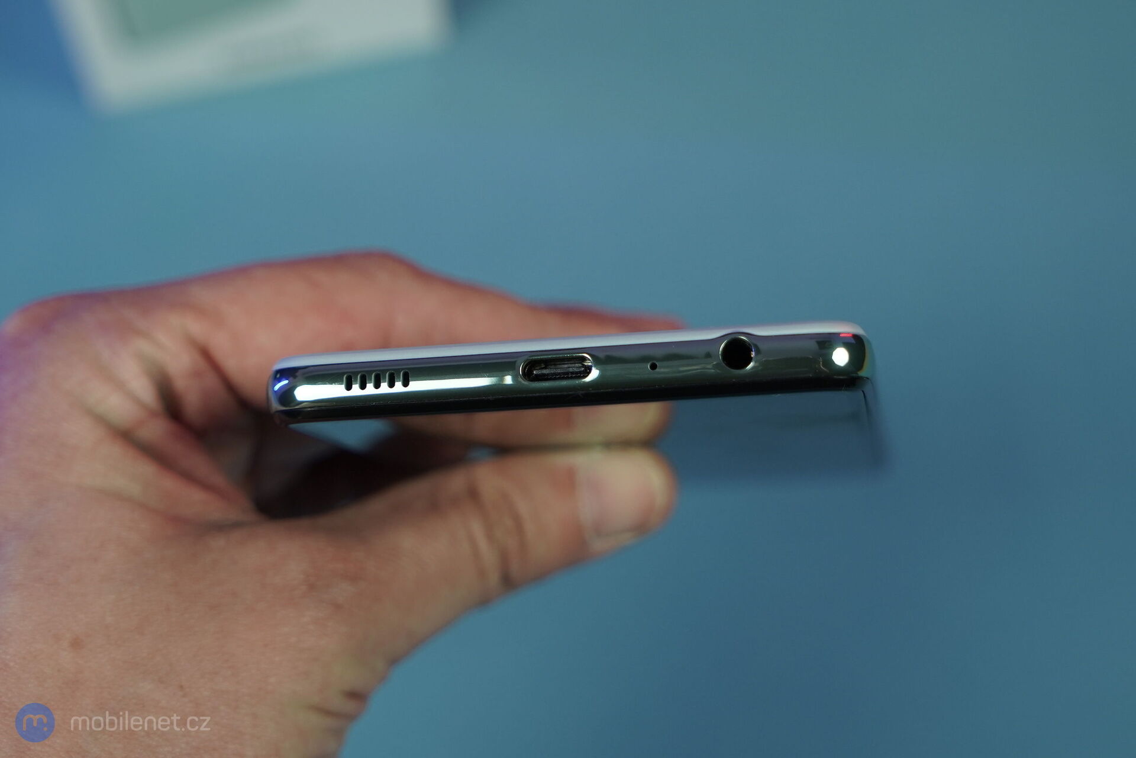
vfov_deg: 27.0
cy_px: 379
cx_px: 568
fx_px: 1578
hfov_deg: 39.6
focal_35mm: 50
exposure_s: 1/125
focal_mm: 50
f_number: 5
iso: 640
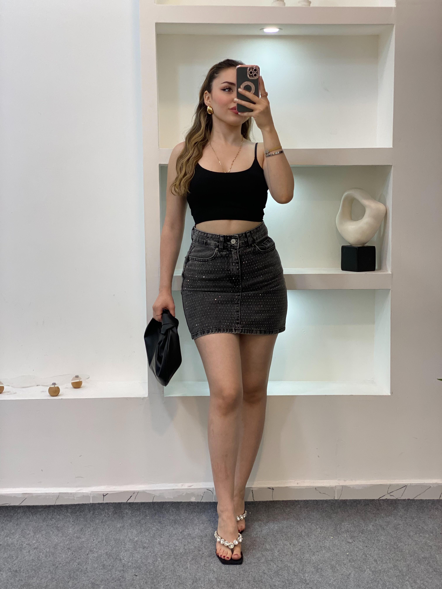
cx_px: 221
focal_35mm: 52
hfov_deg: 28.0
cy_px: 294
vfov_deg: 36.8
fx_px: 885
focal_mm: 6
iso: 100
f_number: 2
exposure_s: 1/122
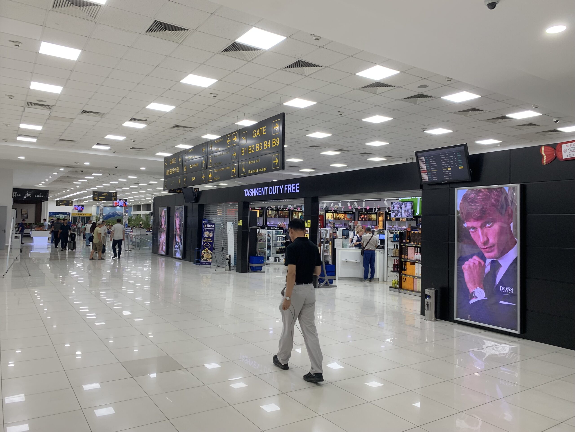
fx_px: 432
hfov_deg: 67.3
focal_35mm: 26
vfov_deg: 53.1
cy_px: 216
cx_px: 288
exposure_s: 1/100
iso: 50
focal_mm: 4.25
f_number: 1.8
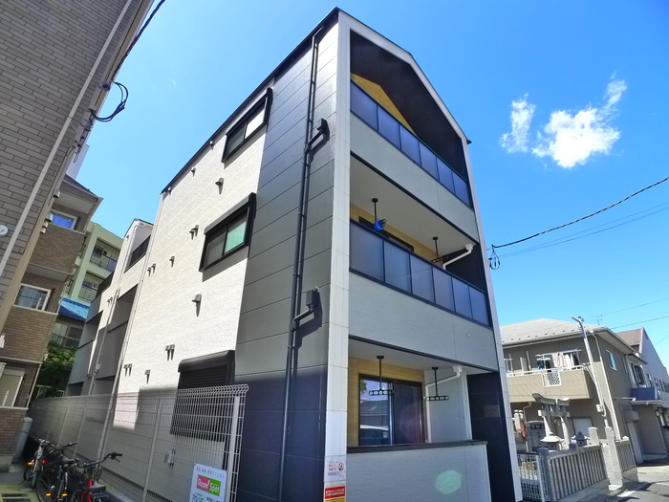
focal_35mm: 24
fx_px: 464
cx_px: 334
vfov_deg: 56.8
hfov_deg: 71.6
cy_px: 251
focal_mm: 5.1
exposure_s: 1/500
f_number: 3.5
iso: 400
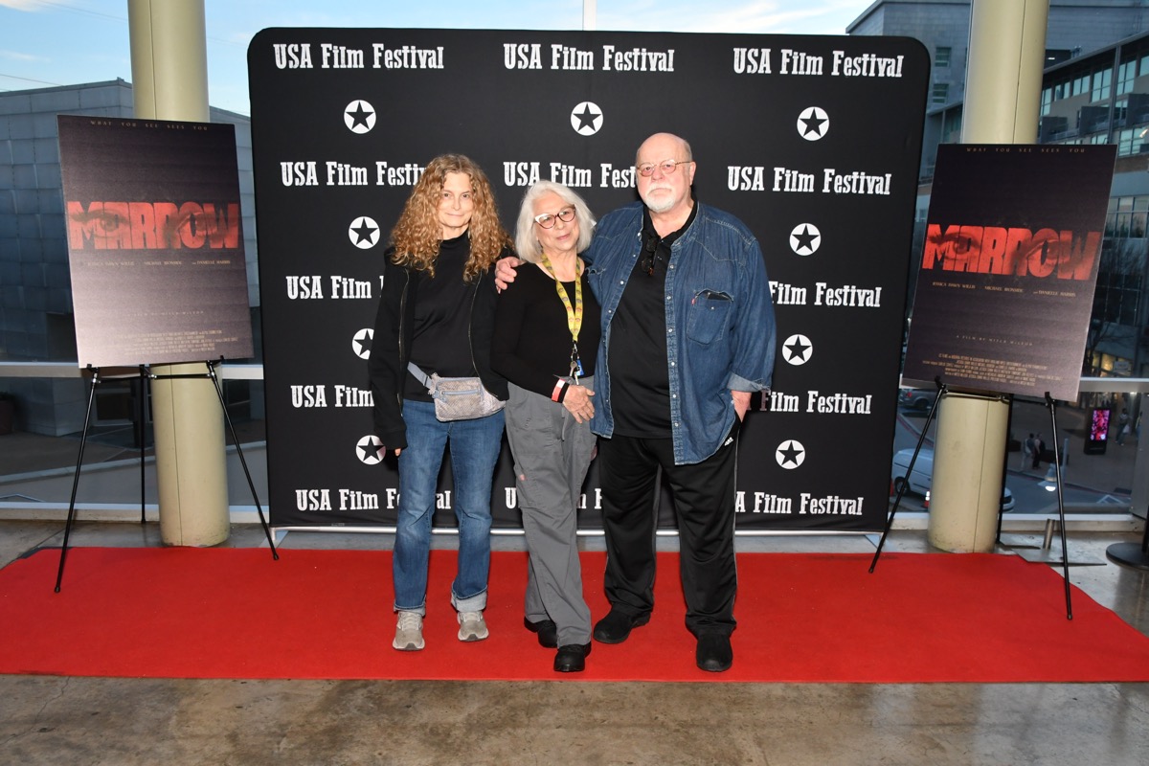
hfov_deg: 67.4
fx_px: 862
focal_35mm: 27
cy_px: 383
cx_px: 574
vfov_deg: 47.9
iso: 800
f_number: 8
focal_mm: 18
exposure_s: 1/180
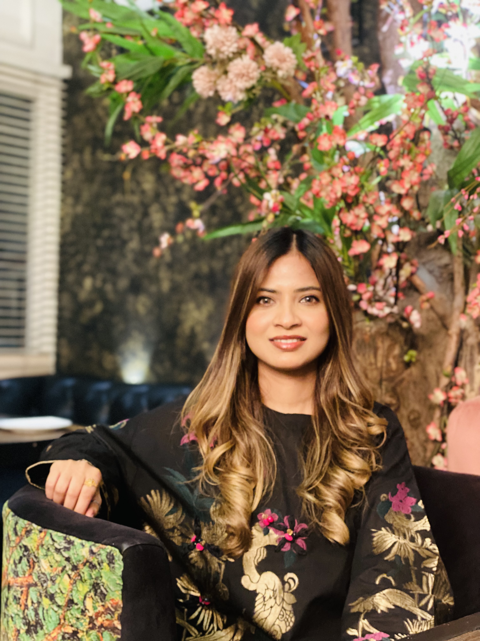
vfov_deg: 36.8
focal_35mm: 52
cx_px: 240
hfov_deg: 28.0
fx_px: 961
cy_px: 320
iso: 500
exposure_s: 1/14
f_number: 2
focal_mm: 6
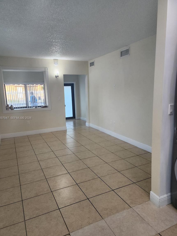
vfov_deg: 71.6
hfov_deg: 56.8
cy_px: 118
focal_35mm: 24
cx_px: 86
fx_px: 164
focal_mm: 6.4
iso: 200
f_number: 1.8
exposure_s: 1/180
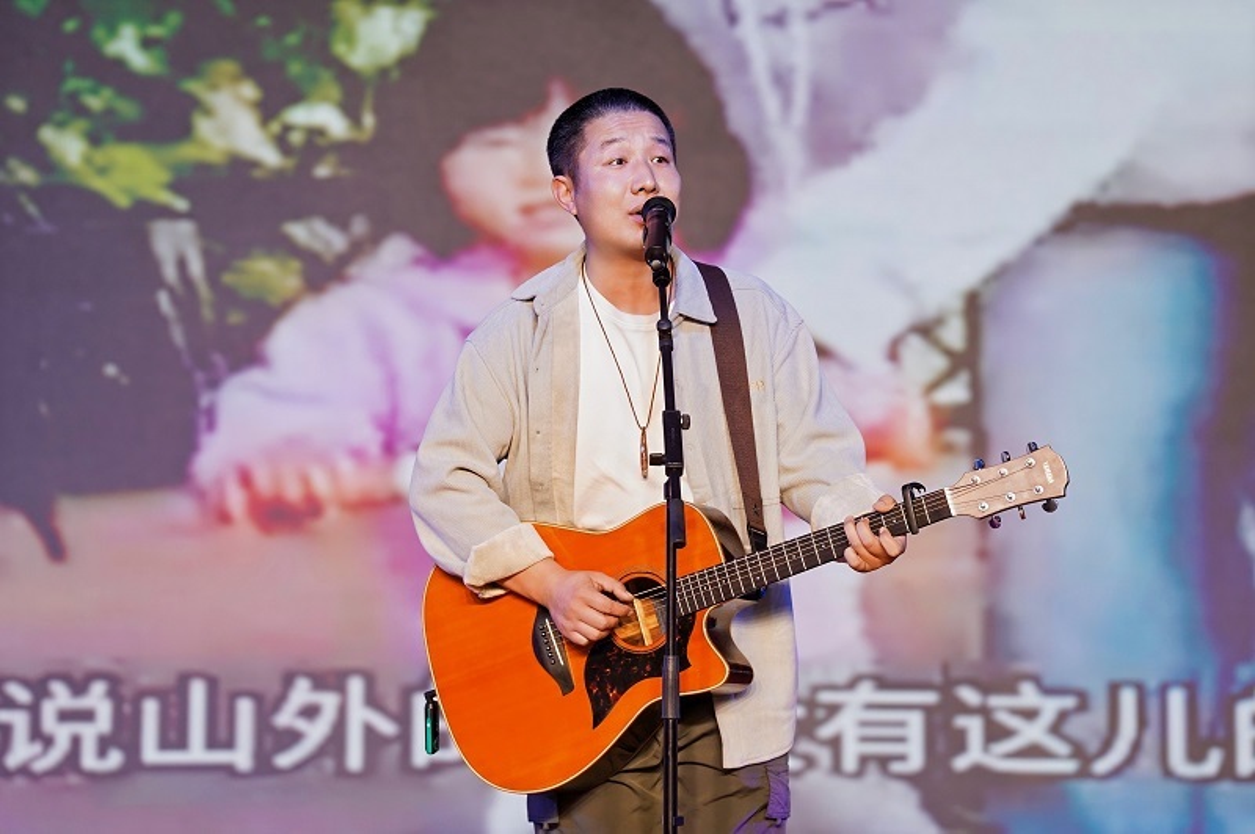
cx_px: 628
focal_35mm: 200
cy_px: 417
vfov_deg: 6.9
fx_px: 6966
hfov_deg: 10.3
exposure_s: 1/200
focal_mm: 200
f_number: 4
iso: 500
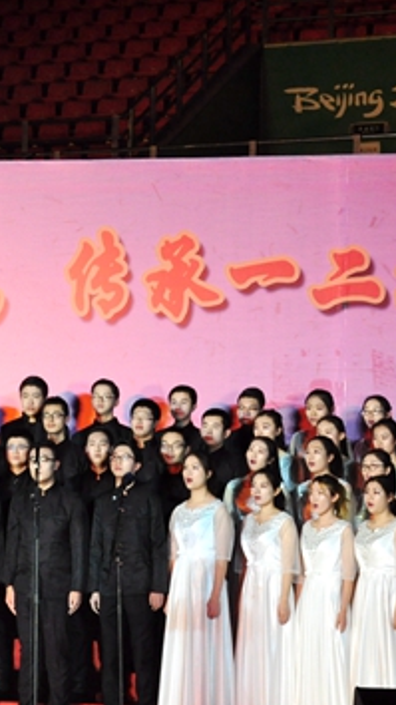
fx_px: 2652
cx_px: -28
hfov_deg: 8.5
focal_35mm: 142
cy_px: 342
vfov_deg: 15.1
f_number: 7.1
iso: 1250
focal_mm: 50
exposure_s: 1/25
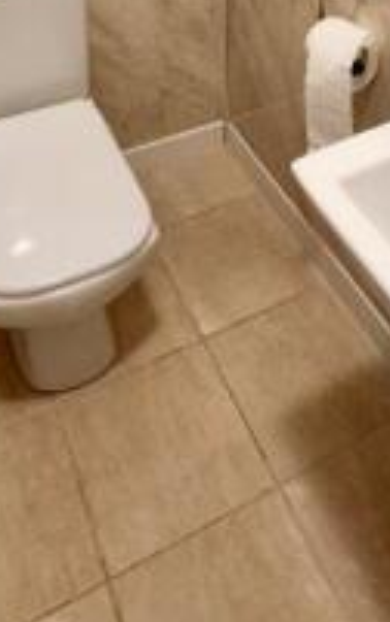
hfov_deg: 29.9
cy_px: -8
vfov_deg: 40.2
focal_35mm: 43
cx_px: 215
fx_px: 730
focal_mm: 2.22
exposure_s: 1/50
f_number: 2.2
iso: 320
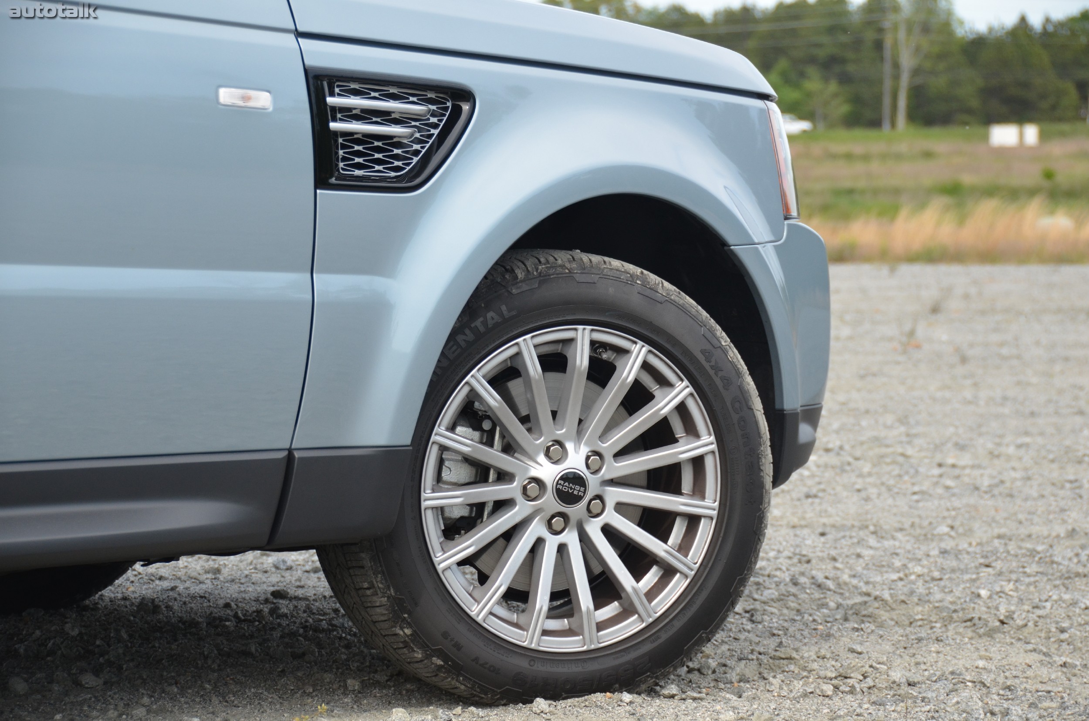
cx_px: 544
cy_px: 360
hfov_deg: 19.5
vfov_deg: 13.0
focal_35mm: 105
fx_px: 3170
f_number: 5
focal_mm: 70
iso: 500
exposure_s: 1/1000
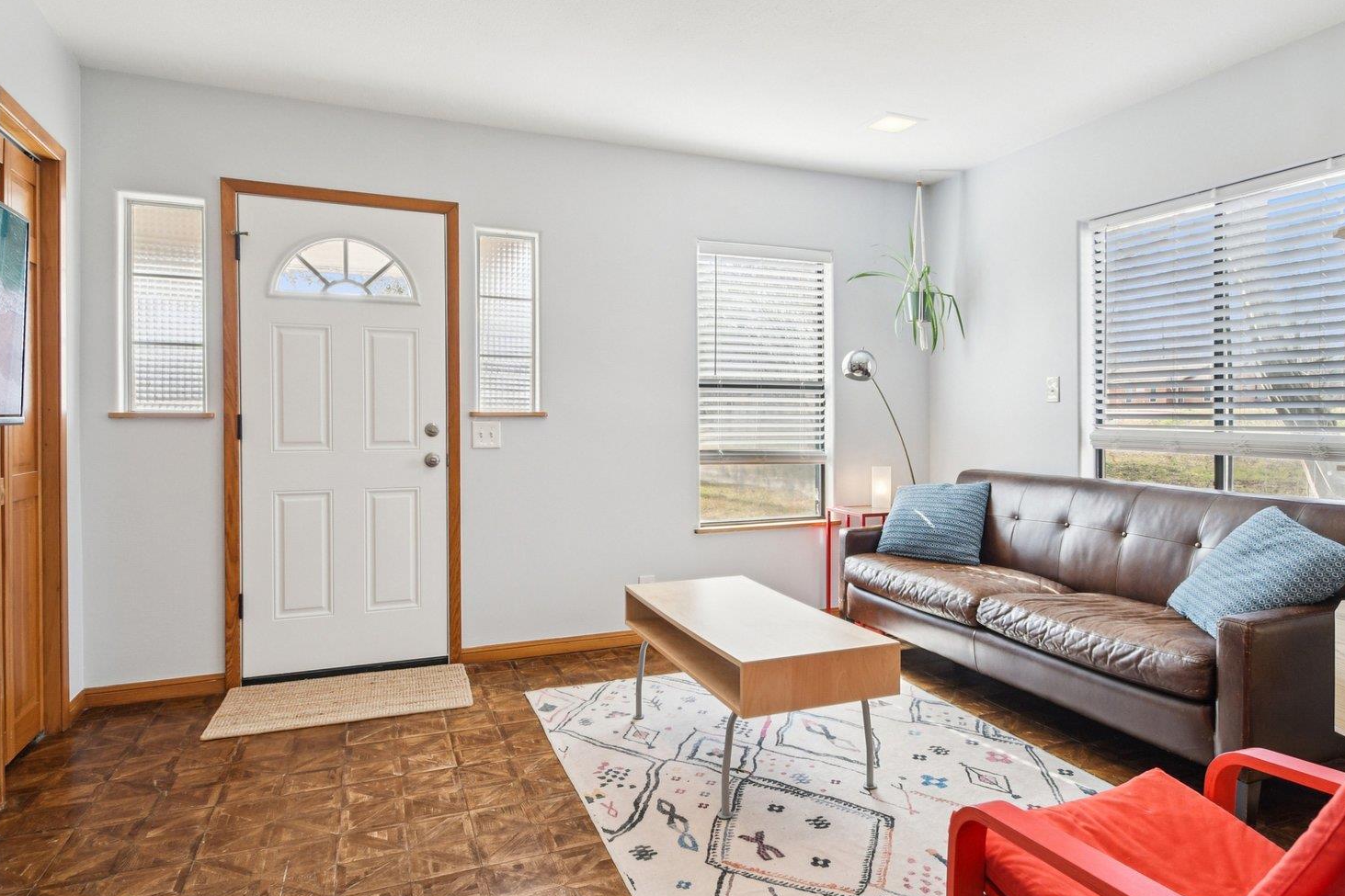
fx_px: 784
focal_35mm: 21
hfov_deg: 80.9
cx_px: 755
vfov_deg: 59.3
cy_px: 400
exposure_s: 1/25
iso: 400
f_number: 8
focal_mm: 10
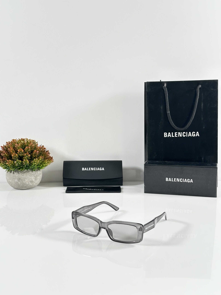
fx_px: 409
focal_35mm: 48
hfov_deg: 30.3
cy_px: 148
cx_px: 110
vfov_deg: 39.7
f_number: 1.78
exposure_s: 1/50
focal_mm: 6.86
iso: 64
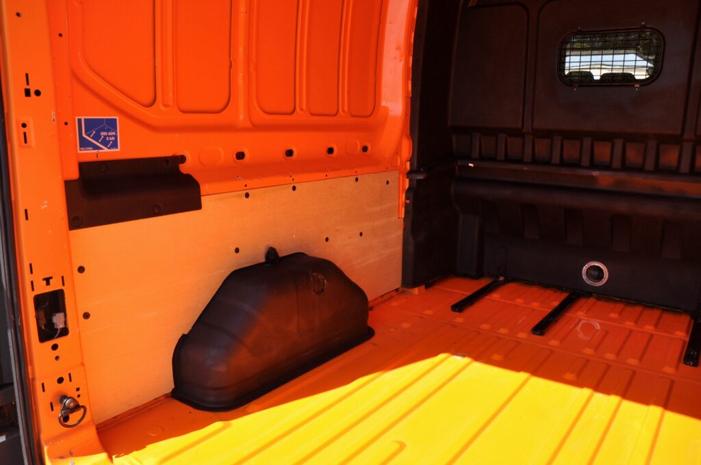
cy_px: 232
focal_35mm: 27
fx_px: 525
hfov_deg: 67.4
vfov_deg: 47.8
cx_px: 350
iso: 500
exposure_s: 1/250
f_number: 8
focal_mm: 18
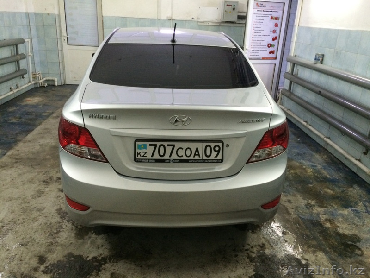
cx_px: 185
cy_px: 139
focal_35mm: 29
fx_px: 310
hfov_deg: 61.7
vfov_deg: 48.2
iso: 320
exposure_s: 1/25
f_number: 2.2
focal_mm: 4.15
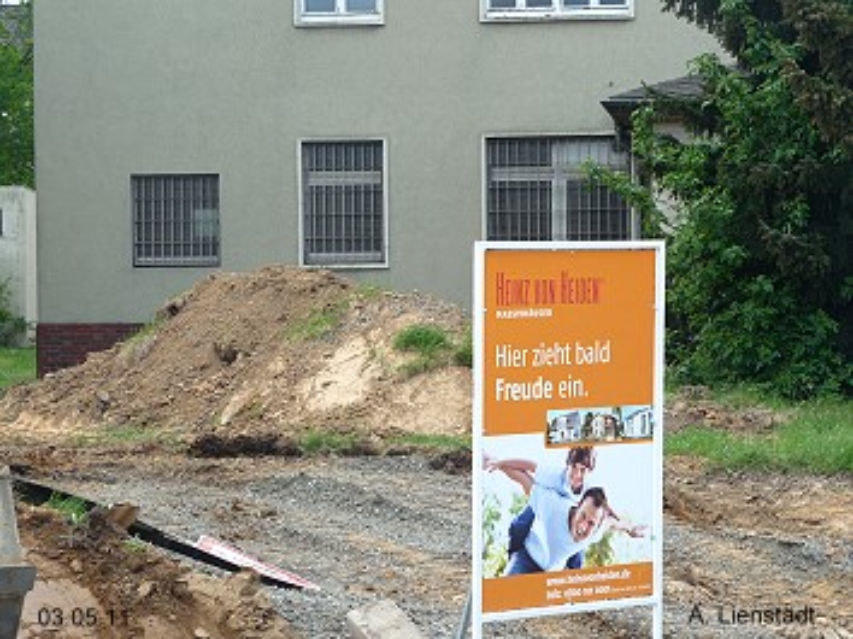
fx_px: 2930
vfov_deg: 12.4
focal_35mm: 119
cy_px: 320
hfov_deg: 16.6
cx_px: 426
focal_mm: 20.3
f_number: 4.7
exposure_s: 1/160
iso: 100
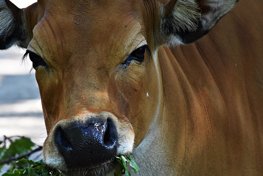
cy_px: 96
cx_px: 119
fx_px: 2170
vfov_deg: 4.6
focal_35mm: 297
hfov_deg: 6.9
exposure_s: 1/200
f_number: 5.6
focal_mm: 140
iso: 800
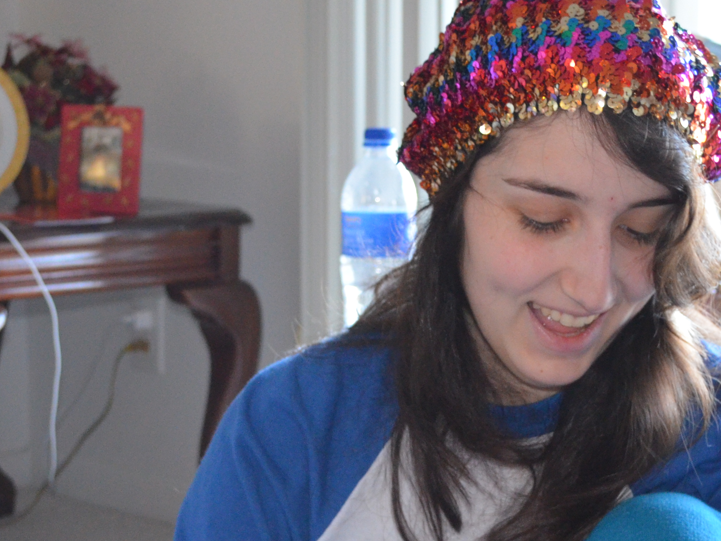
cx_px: 398
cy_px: 503
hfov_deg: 18.7
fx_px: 2187
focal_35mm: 105
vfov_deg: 13.9
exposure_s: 1/60
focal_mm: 30
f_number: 4.5
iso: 2000
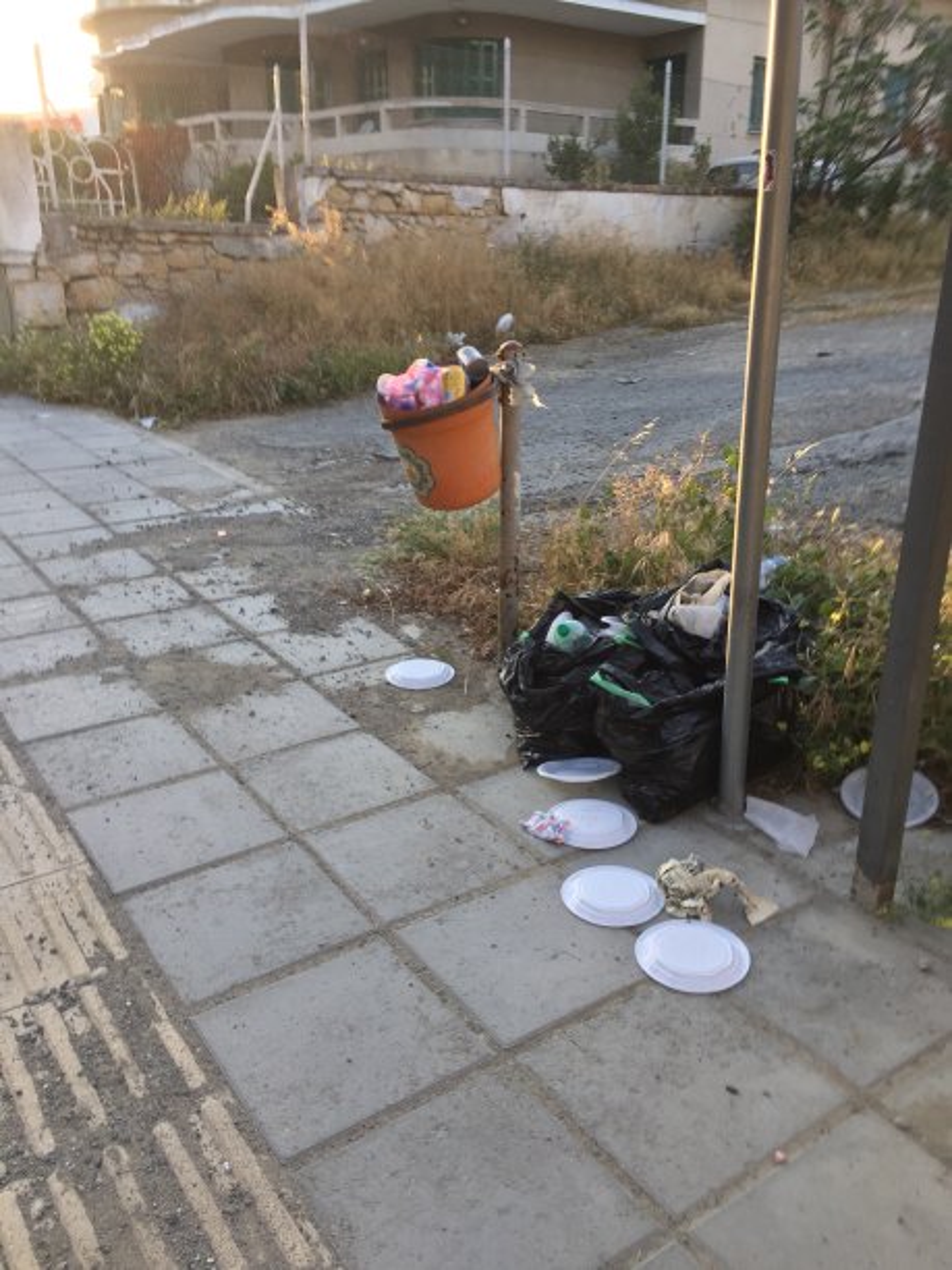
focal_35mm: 29
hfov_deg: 48.2
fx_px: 1063
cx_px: 476
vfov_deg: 61.7
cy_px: 635
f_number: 2.2
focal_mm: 4.15
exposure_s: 1/138
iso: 32
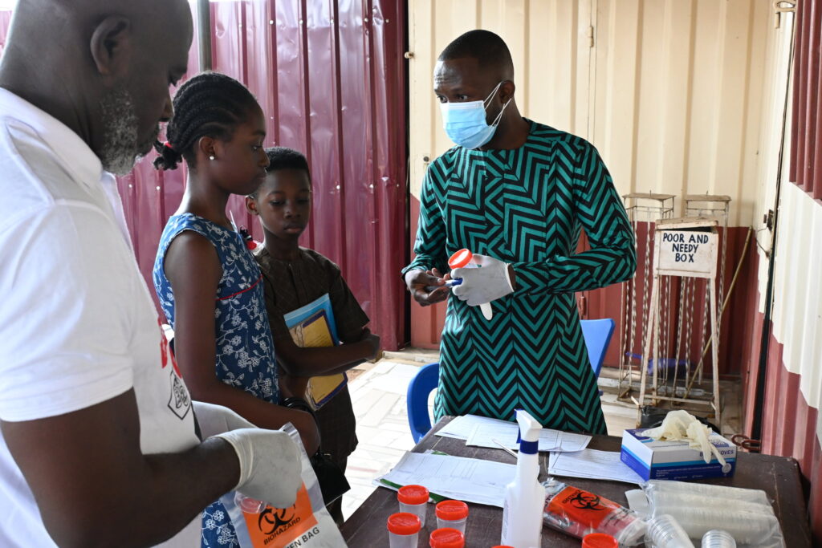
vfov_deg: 34.8
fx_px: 873
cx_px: 411
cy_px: 274
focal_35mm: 38
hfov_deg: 50.4
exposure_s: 1/200
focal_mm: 25.5
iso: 2000
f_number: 6.3
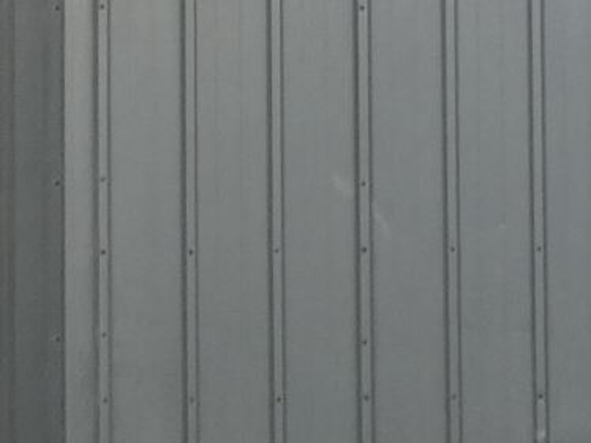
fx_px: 2338
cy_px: -557
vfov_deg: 9.7
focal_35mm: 137
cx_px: 695
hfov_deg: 14.0
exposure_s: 1/400
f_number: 2.8
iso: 80
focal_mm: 3.6
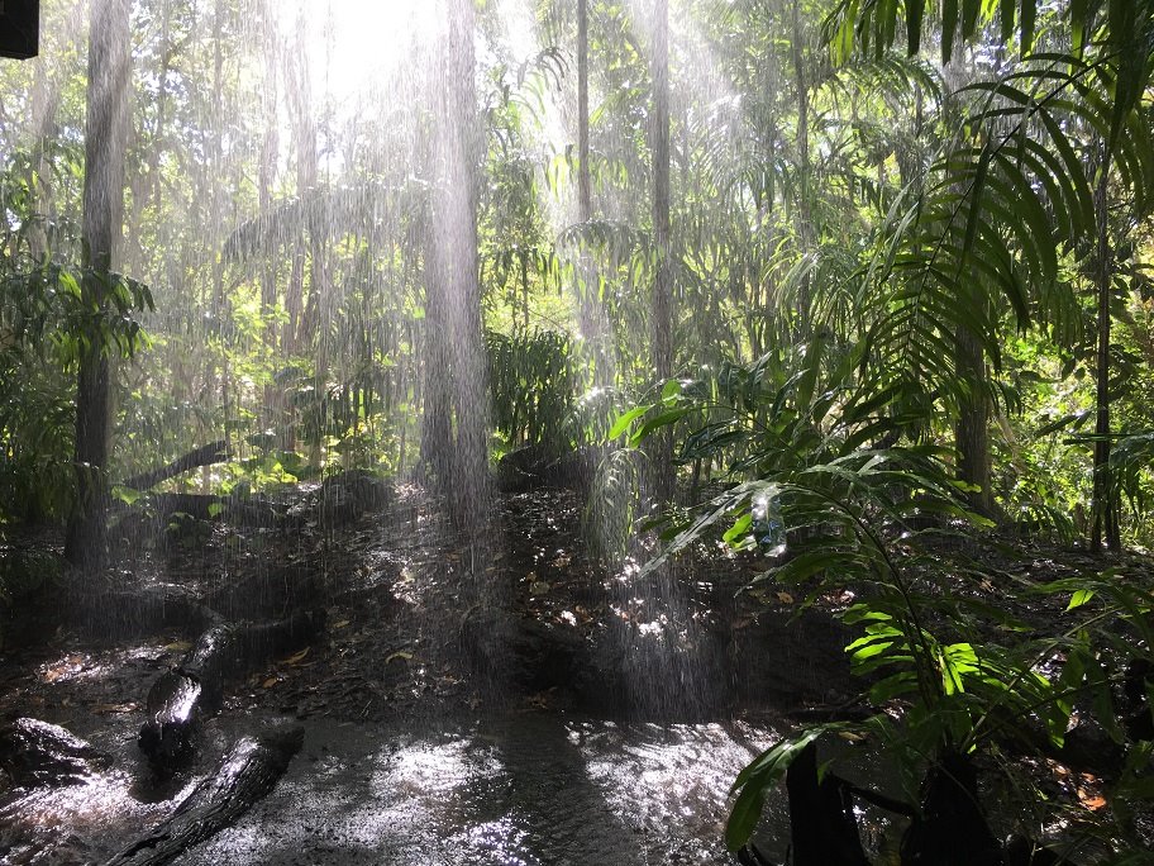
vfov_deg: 48.2
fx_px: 967
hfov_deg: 61.7
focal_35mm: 29
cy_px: 433
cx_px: 577
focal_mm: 4.15
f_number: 2.2
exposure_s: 1/100
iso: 40
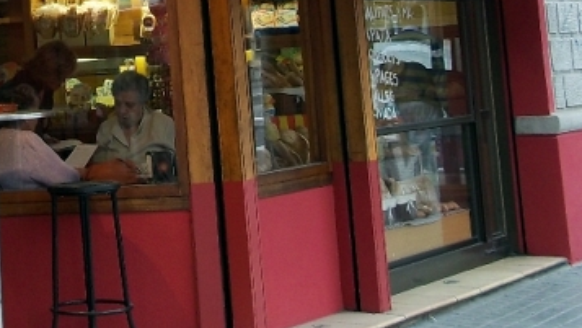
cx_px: -95
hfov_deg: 20.3
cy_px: -110
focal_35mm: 99
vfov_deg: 11.9
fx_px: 1528
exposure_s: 1/30
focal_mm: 6.5
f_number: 3.1
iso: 86
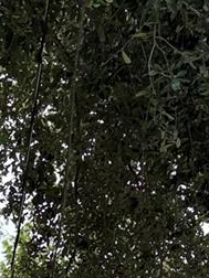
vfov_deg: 11.2
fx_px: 1175
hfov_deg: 9.8
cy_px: 678
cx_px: -116
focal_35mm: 146
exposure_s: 1/931
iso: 80
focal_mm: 6.76
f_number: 1.78
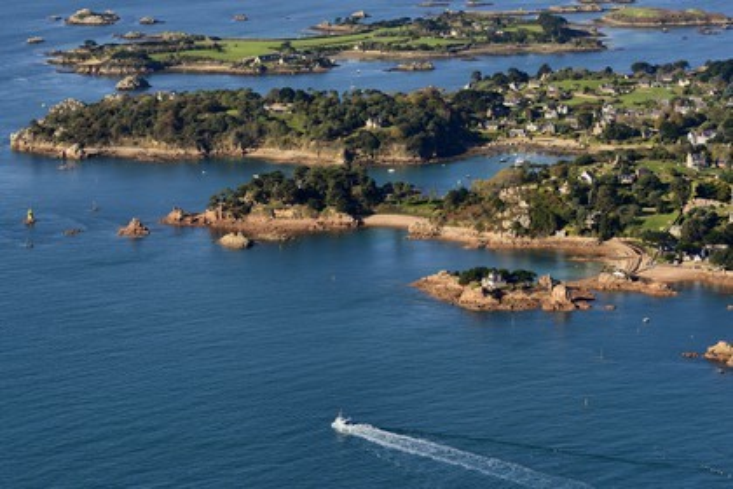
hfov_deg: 17.6
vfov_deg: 11.8
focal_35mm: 116
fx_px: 2362
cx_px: 366
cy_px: 244
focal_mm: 116
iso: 800
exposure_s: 1/1000
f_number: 11
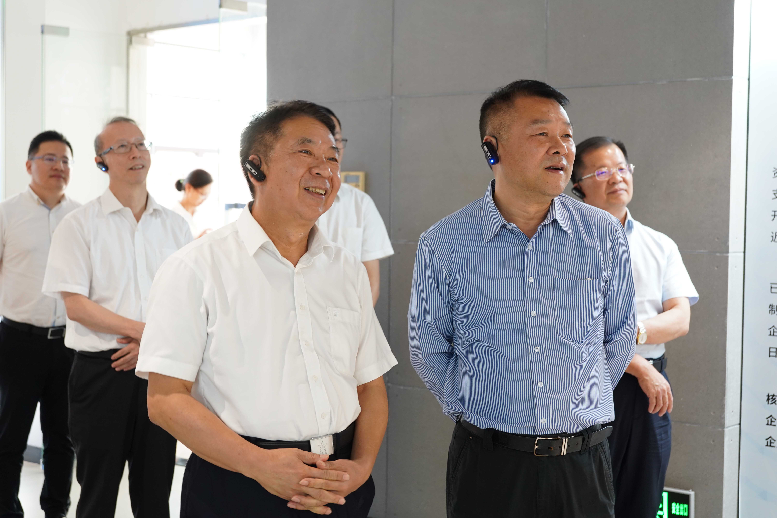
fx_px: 1295
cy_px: 259
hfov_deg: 33.4
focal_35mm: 60
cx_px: 388
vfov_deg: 22.6
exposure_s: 1/8
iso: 1250
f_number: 5.6
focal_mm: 60
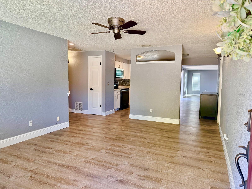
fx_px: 175
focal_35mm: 24
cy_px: 94
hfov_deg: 71.6
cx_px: 126
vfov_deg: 56.8
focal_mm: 6.76
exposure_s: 1/124
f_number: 1.78
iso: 125
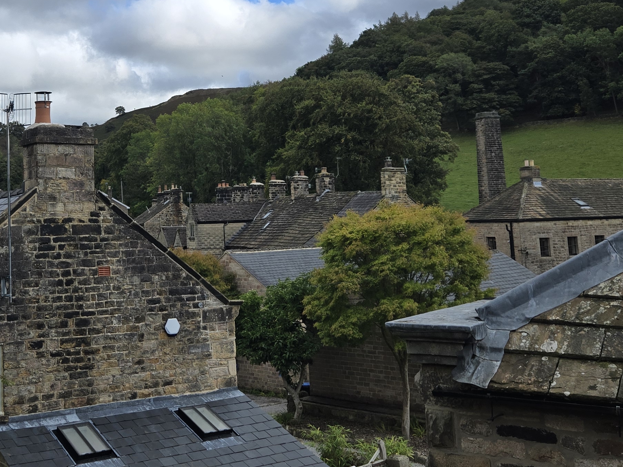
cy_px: 110
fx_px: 918
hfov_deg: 36.9
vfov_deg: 28.1
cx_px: 182
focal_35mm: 51
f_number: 1.8
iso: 40
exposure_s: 1/2921
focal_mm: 5.4
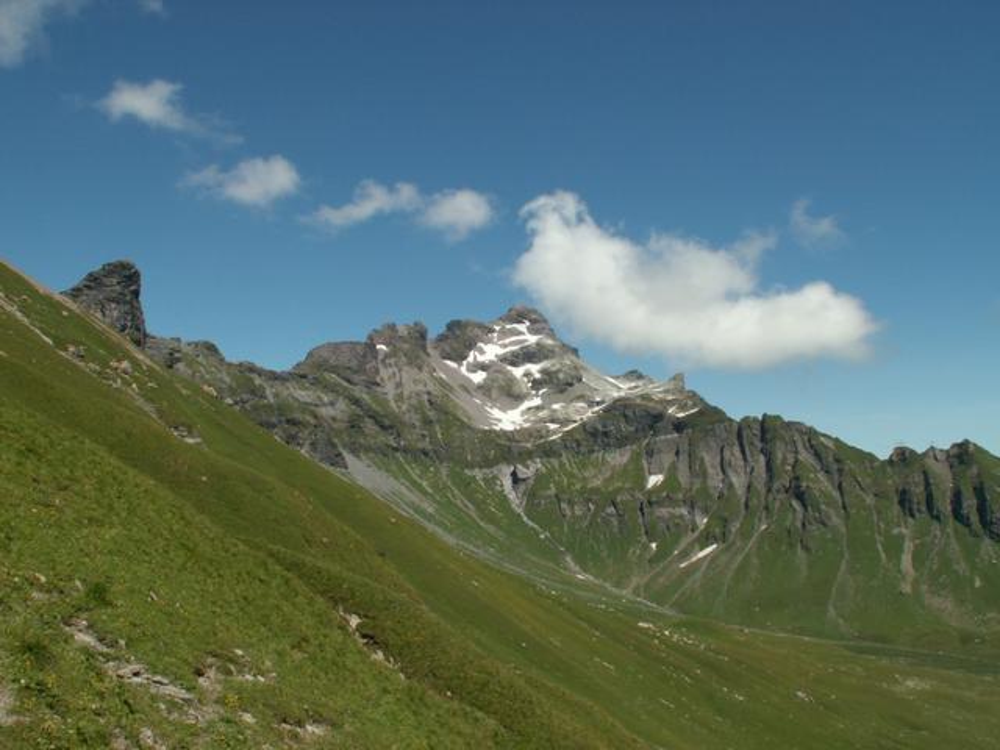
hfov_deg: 52.6
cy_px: 375
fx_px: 1011
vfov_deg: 40.7
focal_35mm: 35
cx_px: 500
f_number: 8
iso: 50
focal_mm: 5.86
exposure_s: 1/200
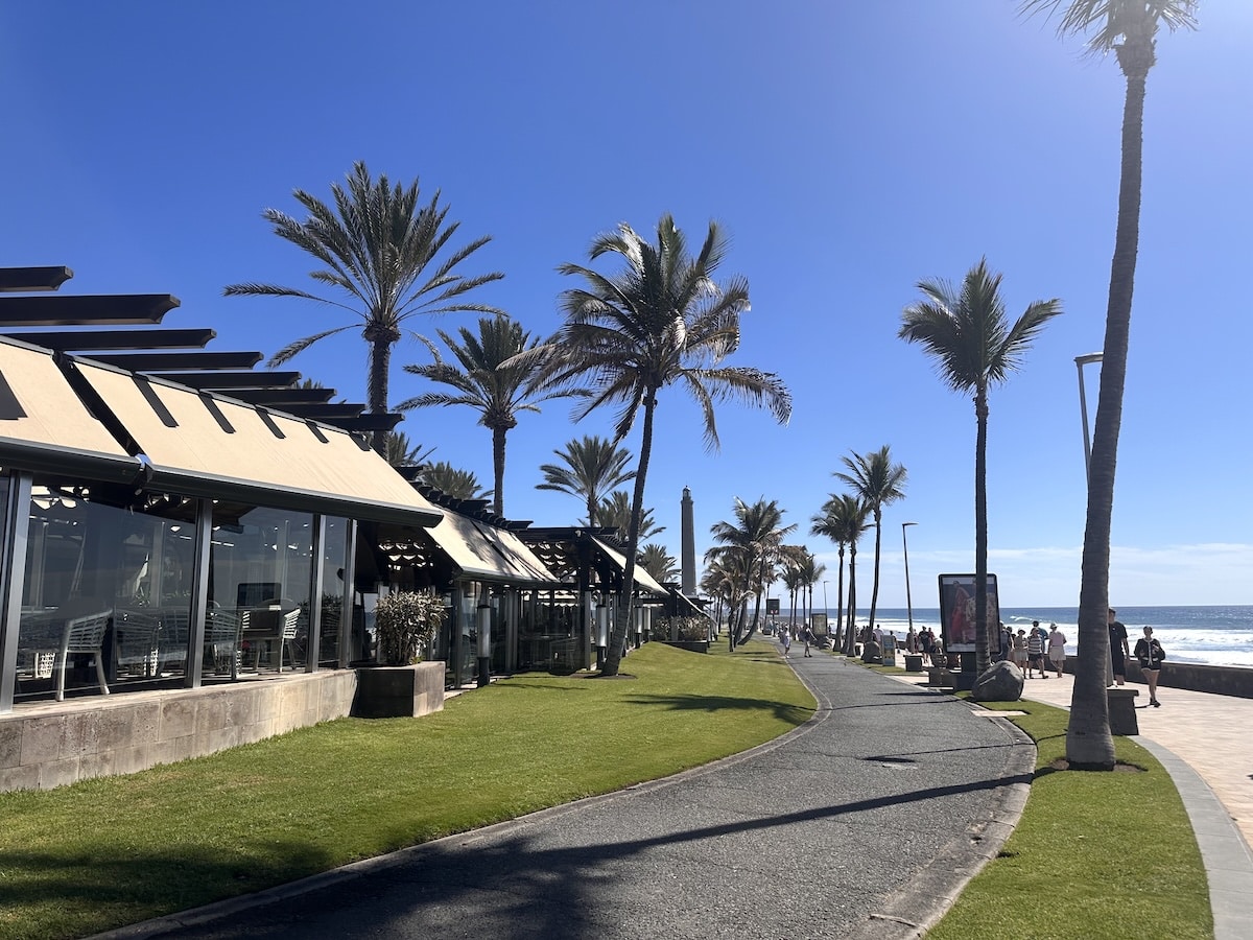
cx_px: 626
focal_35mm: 24
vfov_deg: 56.8
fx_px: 869
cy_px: 470
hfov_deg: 71.6
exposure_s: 1/6211
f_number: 1.78
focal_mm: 6.86
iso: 80
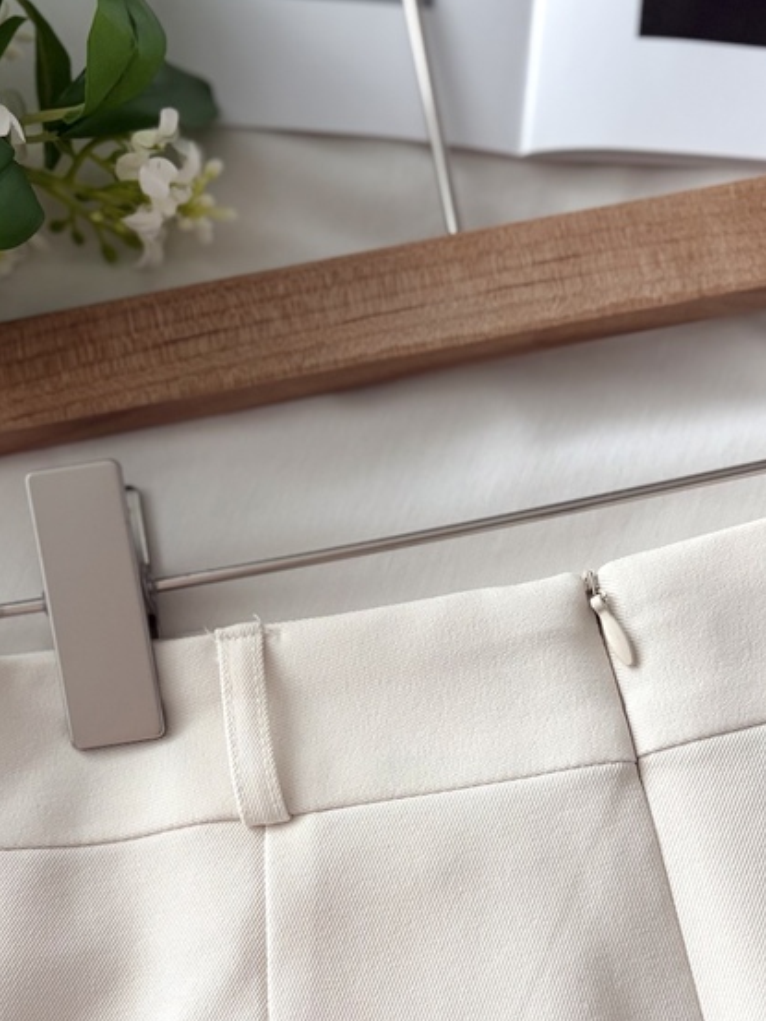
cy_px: 742
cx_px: 378
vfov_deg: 39.5
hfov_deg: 30.9
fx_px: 1386
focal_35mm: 47
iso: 125
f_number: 1.6
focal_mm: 5.96
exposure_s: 1/91
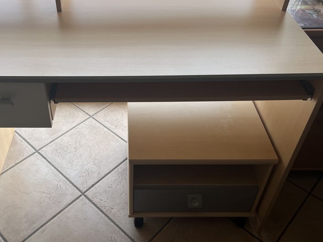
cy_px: 95
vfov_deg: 38.5
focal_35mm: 37
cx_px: 126
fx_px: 345
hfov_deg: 49.8
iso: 50
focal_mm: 5.7
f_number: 1.5
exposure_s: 1/506
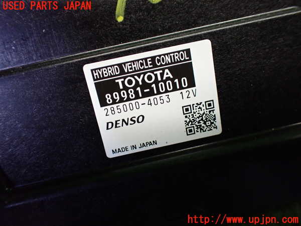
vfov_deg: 46.8
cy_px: 113
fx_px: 261
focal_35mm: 30
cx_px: 150
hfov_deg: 60.0
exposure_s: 1/100
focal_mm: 5.4
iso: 800
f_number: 2.3
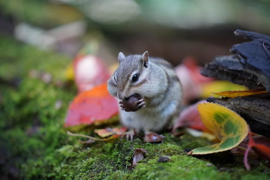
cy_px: 90
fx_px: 1499
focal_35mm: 200
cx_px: 135
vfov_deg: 6.9
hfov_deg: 10.3
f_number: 2.8
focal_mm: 200
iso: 6400
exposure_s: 1/500
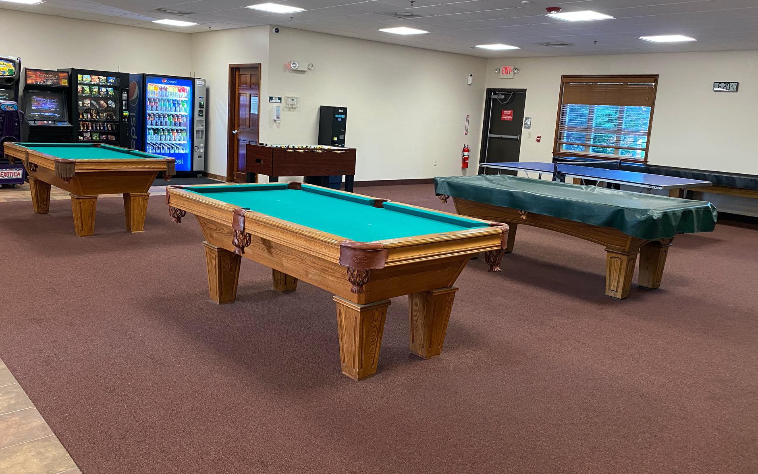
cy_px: 208
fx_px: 620
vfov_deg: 41.8
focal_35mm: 30
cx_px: 347
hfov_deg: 62.8
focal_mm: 4.25
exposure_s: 1/60
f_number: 1.8
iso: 250
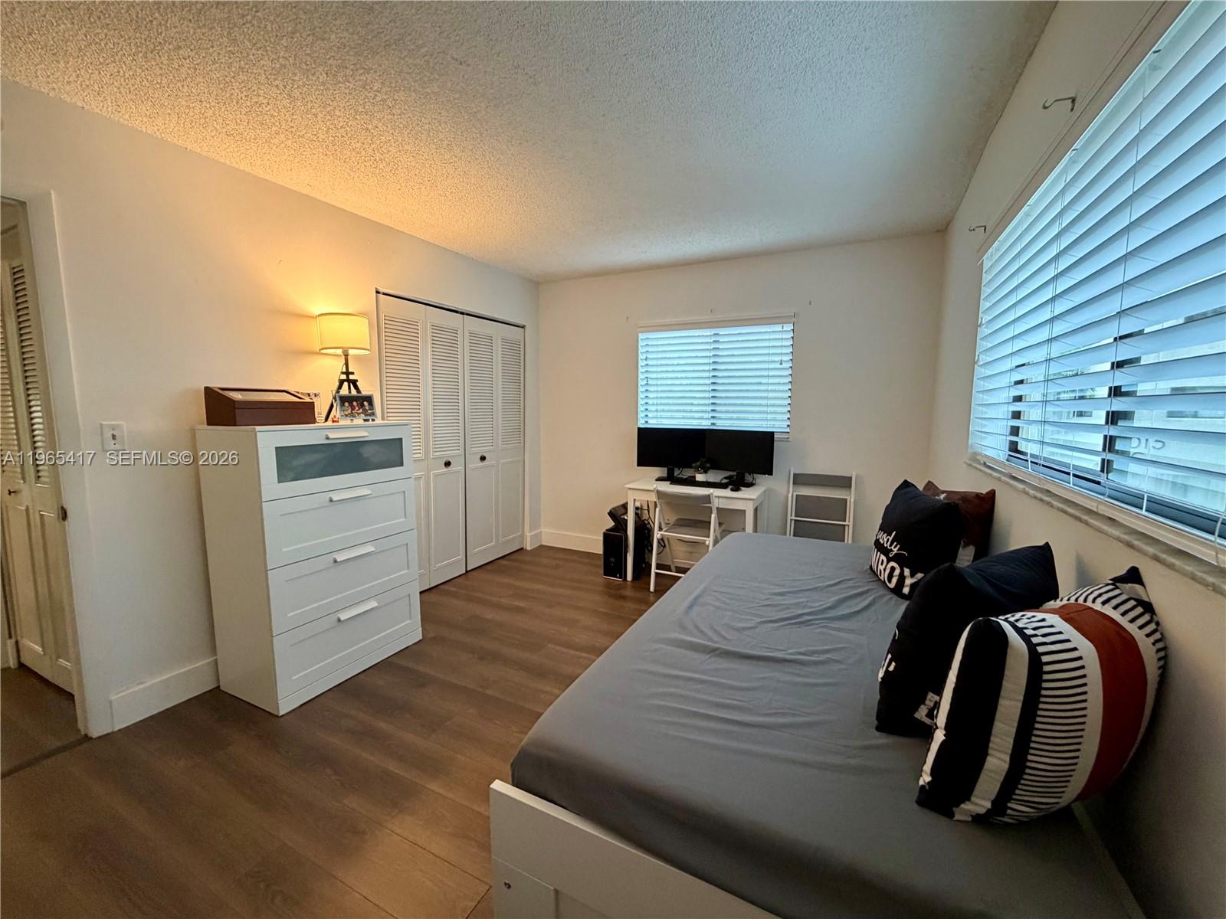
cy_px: 460
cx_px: 613
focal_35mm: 14
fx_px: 496
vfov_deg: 85.7
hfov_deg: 102.1
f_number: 2.2
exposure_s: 1/60
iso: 250
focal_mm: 2.22
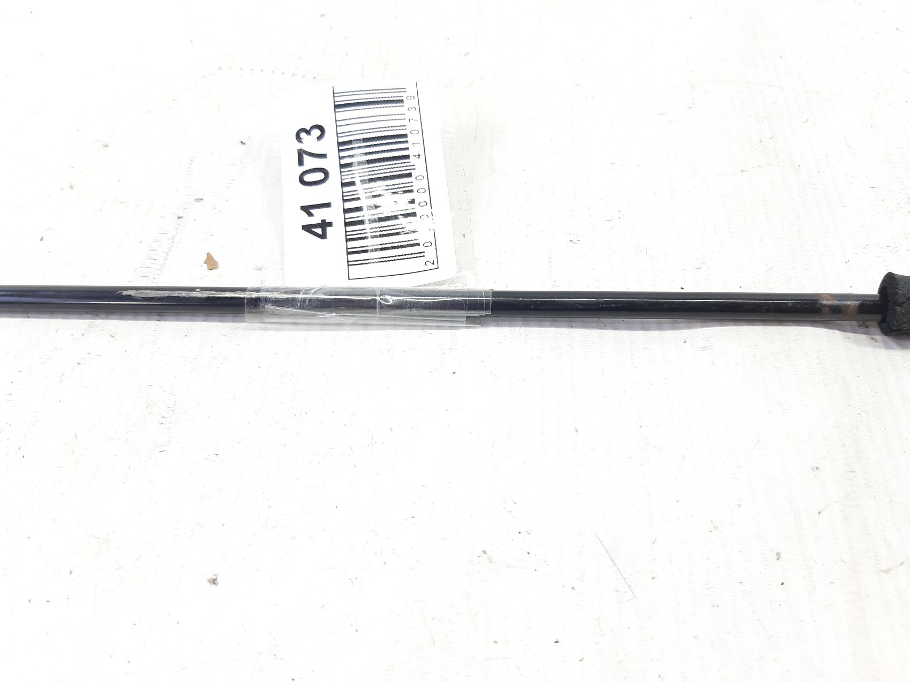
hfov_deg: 65.3
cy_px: 341
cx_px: 455
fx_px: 710
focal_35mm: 27
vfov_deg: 51.3
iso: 64
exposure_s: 1/50
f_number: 1.7
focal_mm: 3.93
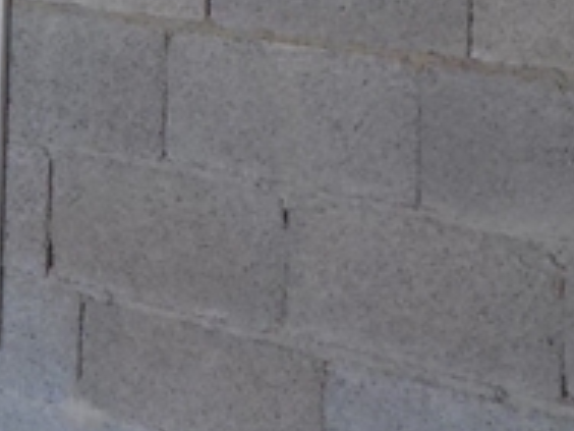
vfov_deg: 10.7
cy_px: -483
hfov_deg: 14.9
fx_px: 2073
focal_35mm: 125
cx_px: -208
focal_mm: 4
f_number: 3.1
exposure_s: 1/30
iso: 80
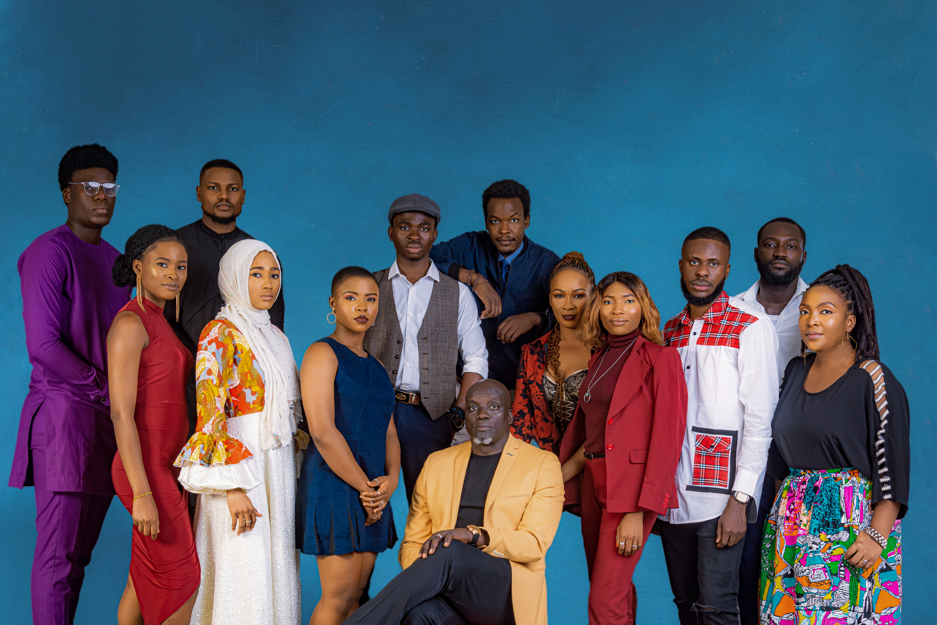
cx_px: 468
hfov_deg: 42.7
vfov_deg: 29.3
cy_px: 312
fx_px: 1198
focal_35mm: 46
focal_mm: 46
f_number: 7.1
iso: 160
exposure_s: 1/200
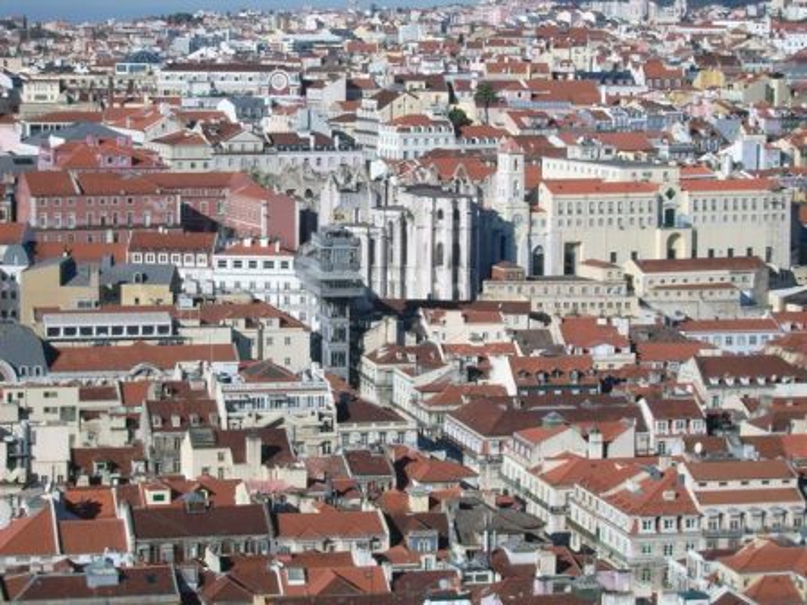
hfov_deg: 19.1
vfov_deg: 14.4
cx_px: 404
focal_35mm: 103
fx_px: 2401
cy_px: 302
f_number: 10.1
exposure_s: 1/229
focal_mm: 17.14
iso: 50
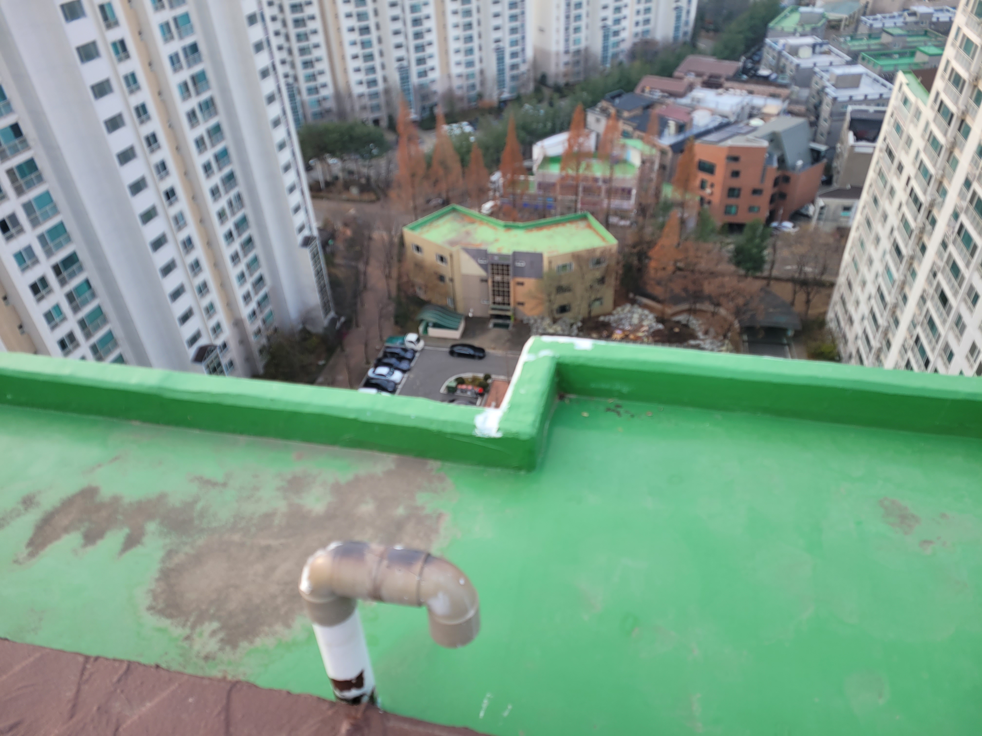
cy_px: 368
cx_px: 491
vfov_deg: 53.1
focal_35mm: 26
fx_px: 738
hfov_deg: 67.3
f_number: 1.8
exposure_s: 1/425
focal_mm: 5.4
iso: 40
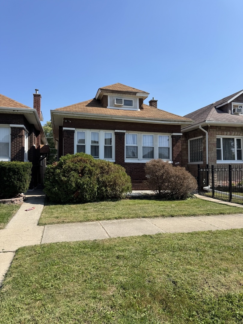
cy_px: 162
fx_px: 225
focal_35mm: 24
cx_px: 122
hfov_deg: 56.8
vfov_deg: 71.6
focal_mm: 6.76
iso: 80
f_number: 1.78
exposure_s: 1/3413
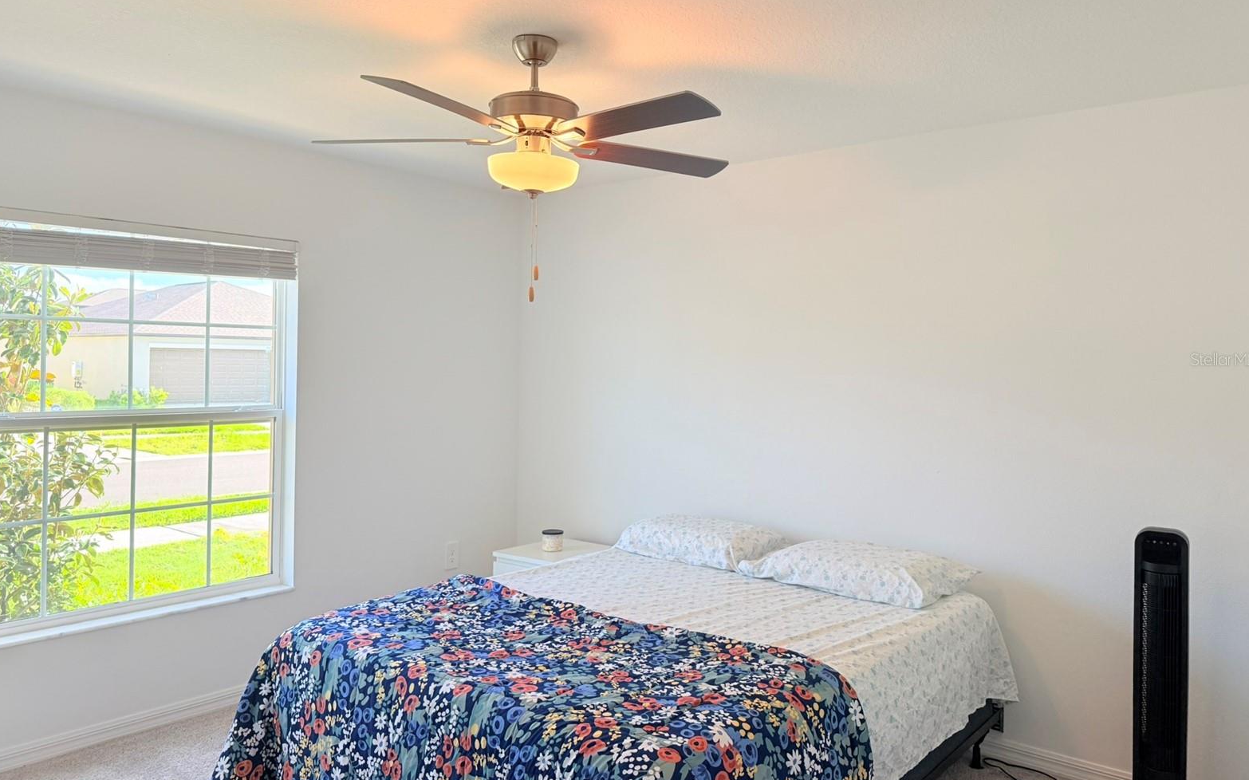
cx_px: 628
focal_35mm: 26
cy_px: 359
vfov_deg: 47.5
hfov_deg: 70.4
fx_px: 885
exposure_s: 1/240
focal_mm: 6.76
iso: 125
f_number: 1.78
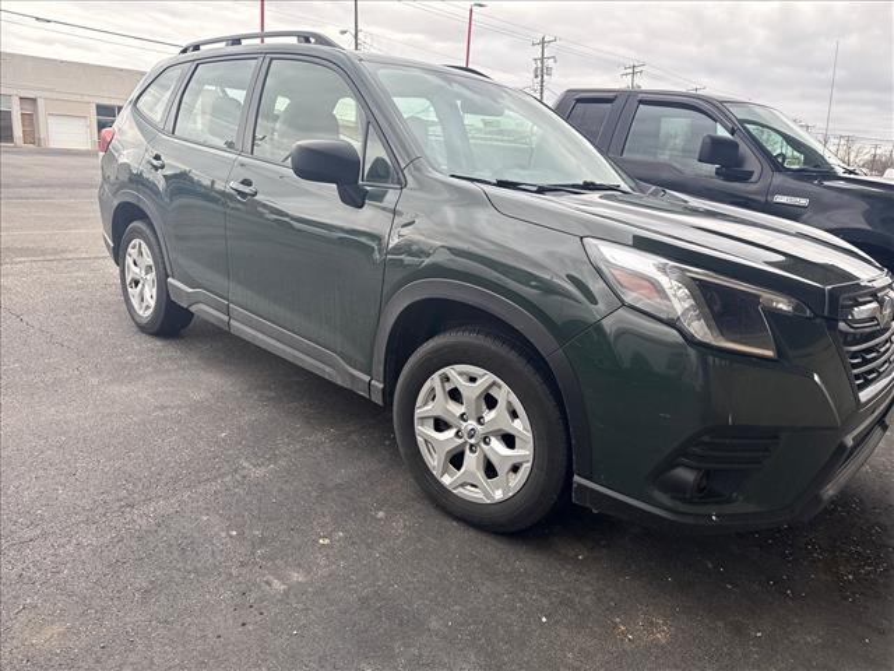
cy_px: 336
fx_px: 620
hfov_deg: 71.6
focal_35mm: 24
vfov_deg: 56.8
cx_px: 447
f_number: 1.78
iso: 100
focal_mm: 6.76
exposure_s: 1/218
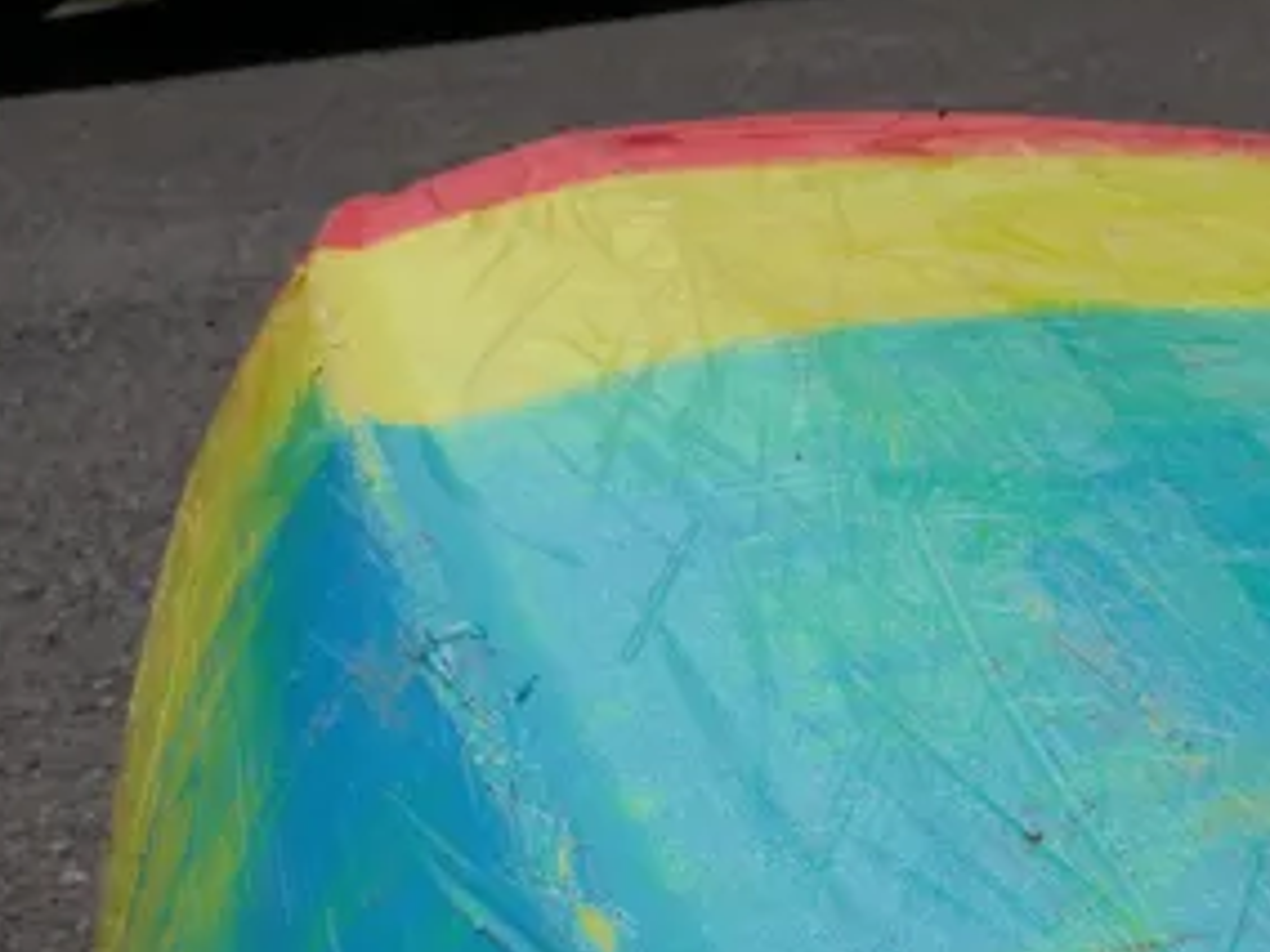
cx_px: 774
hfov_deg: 21.7
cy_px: 782
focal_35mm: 90
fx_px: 3302
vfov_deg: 16.3
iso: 200
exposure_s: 1/800
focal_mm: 16
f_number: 11
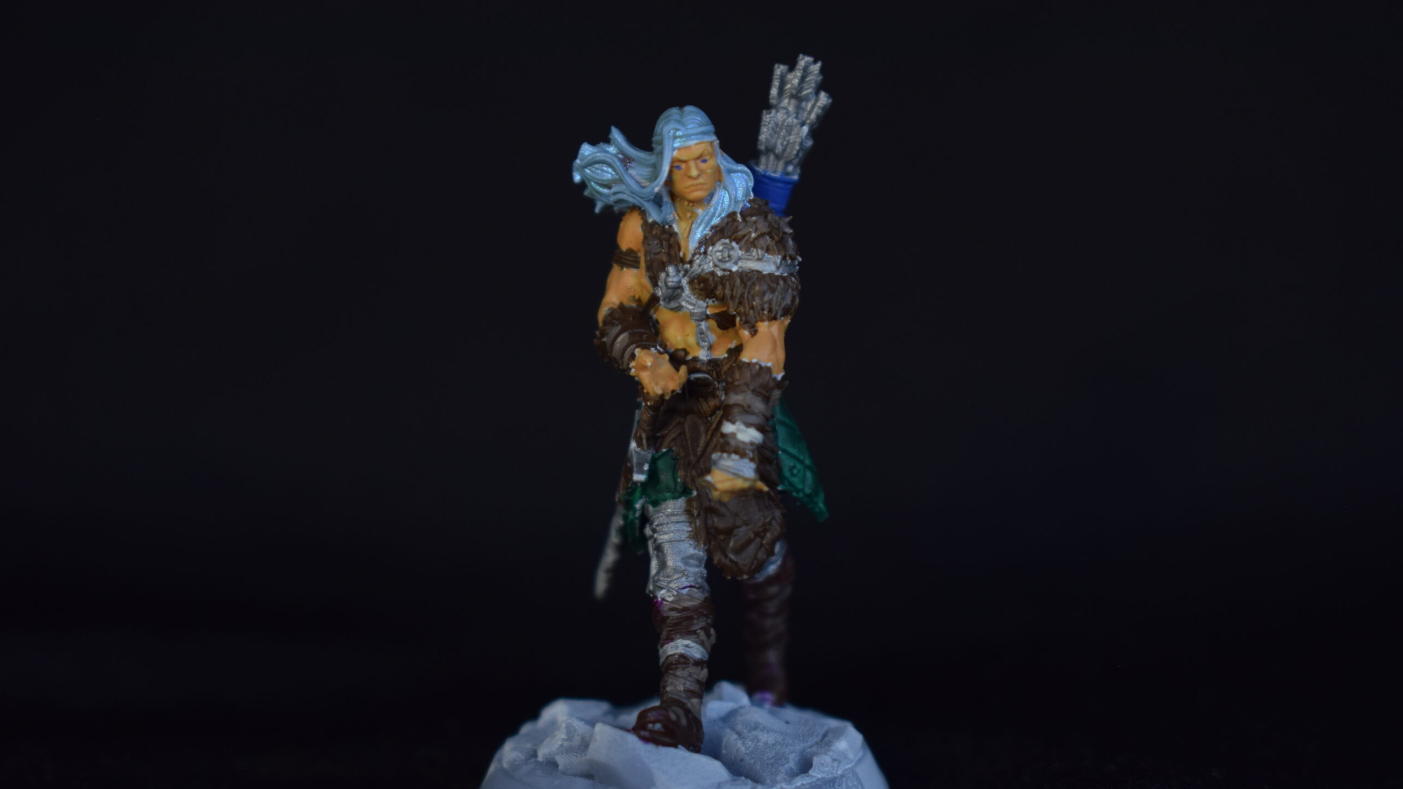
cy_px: 431
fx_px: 3219
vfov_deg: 14.0
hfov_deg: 24.6
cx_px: 701
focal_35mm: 87
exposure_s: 1/30
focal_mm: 55
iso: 400
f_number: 5.6
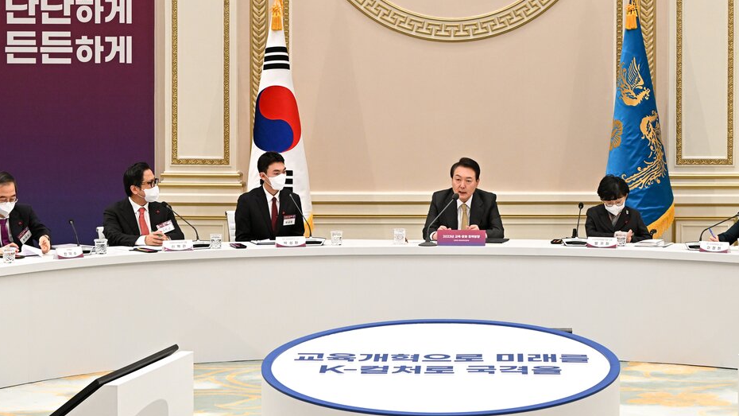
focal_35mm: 112
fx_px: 2195
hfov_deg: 19.1
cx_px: 449
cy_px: 89
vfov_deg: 10.8
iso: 2000
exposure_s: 1/200
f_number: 4.5
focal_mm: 71
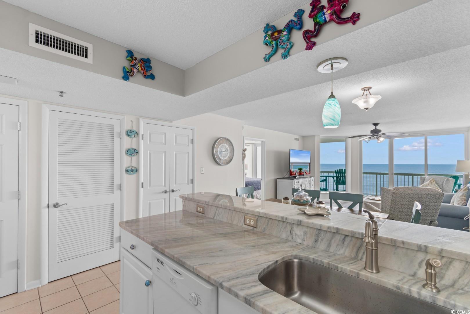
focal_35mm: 15
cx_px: 235
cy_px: 157
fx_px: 196
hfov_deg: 100.4
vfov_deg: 77.3
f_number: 4.5
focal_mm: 10
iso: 100
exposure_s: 1/4
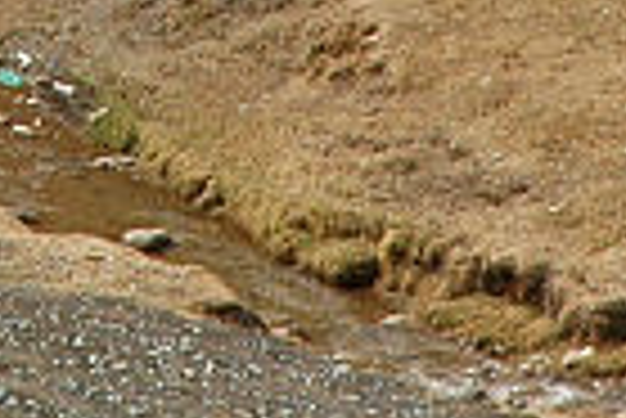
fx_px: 11802
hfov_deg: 3.0
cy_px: -746
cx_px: -41
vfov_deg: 2.0
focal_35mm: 678
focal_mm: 70
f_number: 8
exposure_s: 1/250
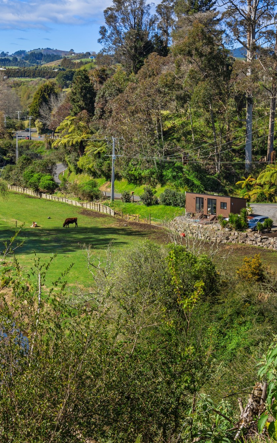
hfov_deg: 16.3
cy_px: 222
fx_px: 966
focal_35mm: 80
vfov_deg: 25.8
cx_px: 197
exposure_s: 1/100
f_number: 8
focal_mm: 35
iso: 100
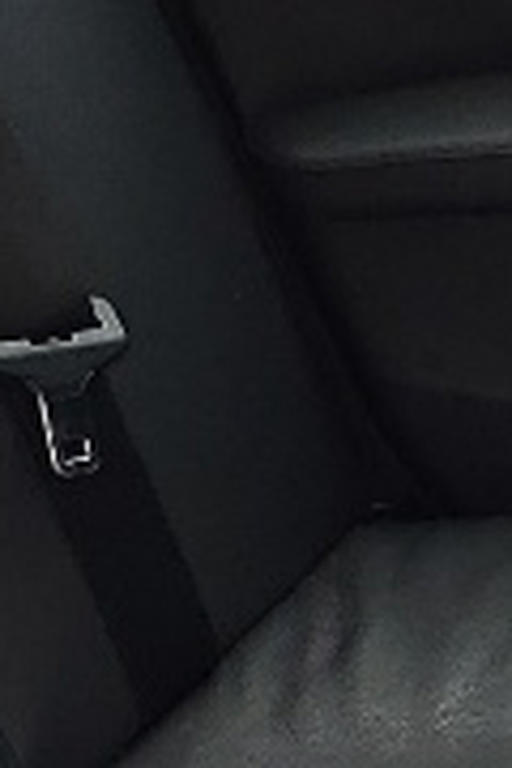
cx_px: 401
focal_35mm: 241
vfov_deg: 8.5
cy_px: 572
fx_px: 5141
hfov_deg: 5.7
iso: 50
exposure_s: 1/192
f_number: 1.5
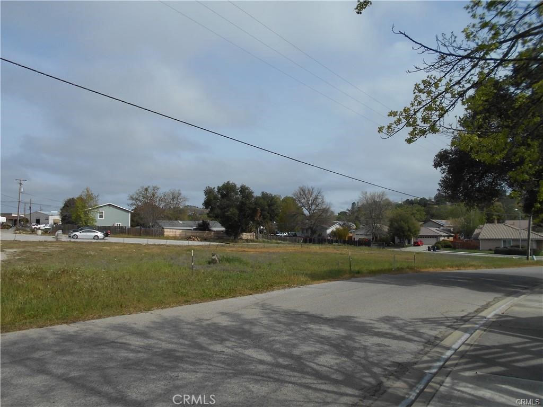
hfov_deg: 67.3
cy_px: 204
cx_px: 272
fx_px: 408
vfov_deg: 53.1
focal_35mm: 26
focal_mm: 4.6
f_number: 3.2
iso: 80
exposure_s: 1/2000
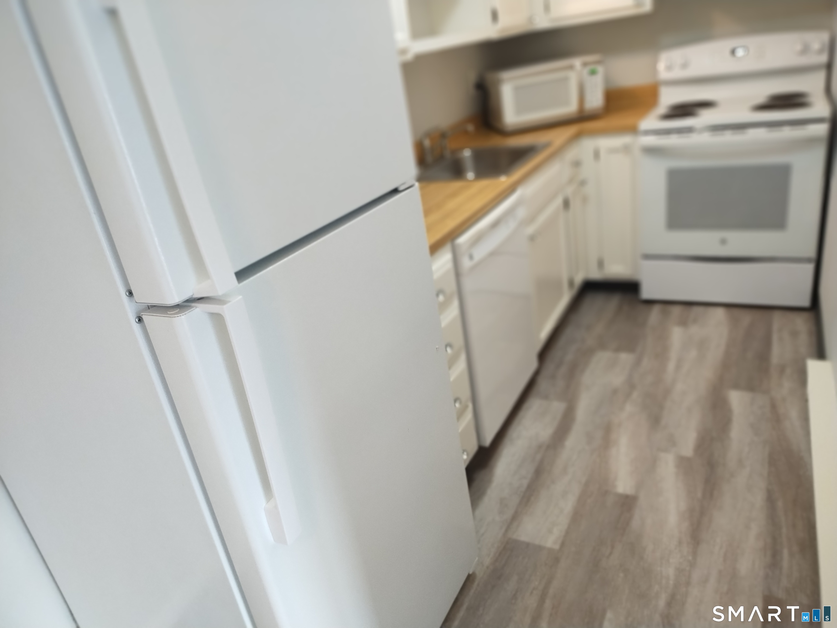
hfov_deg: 69.4
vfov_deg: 54.9
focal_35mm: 25
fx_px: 604
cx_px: 418
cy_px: 314
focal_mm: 4.71
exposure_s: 1/30
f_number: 1.7
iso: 372
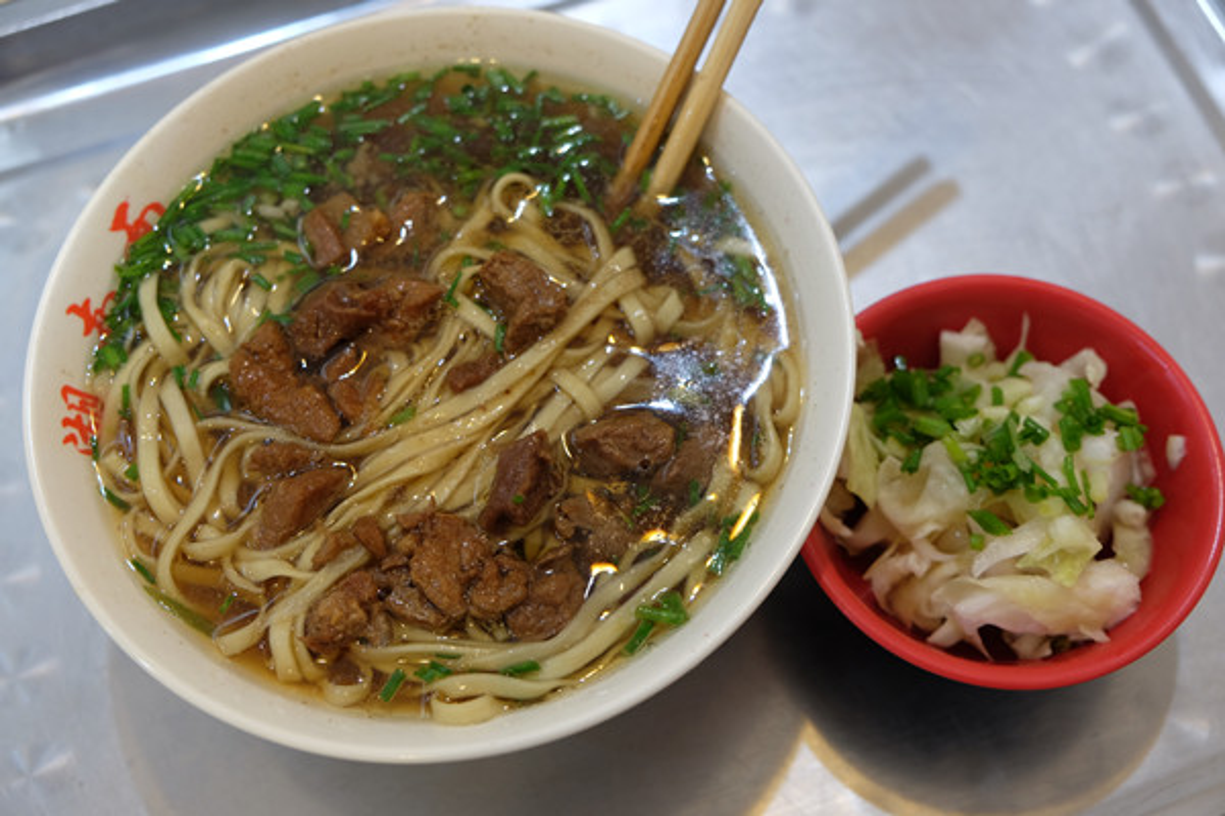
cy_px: 408
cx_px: 612
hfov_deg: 50.7
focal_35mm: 38
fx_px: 1293
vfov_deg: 35.1
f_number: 3.2
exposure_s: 1/30
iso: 500
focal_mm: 25.4
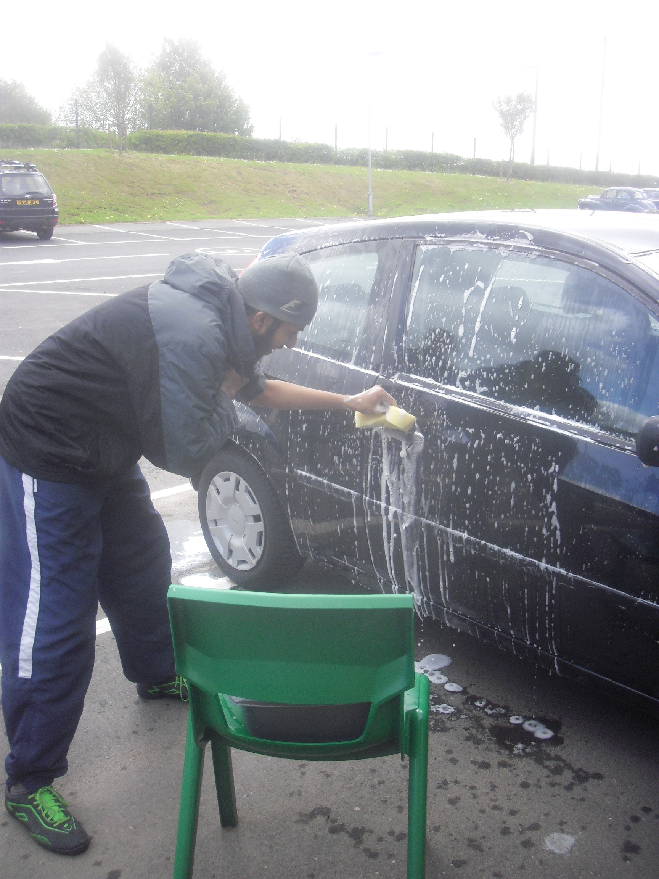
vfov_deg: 49.0
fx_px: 965
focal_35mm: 38
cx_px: 330
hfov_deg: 37.7
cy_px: 440
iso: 100
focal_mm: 6.2
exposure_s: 1/400
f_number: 2.8
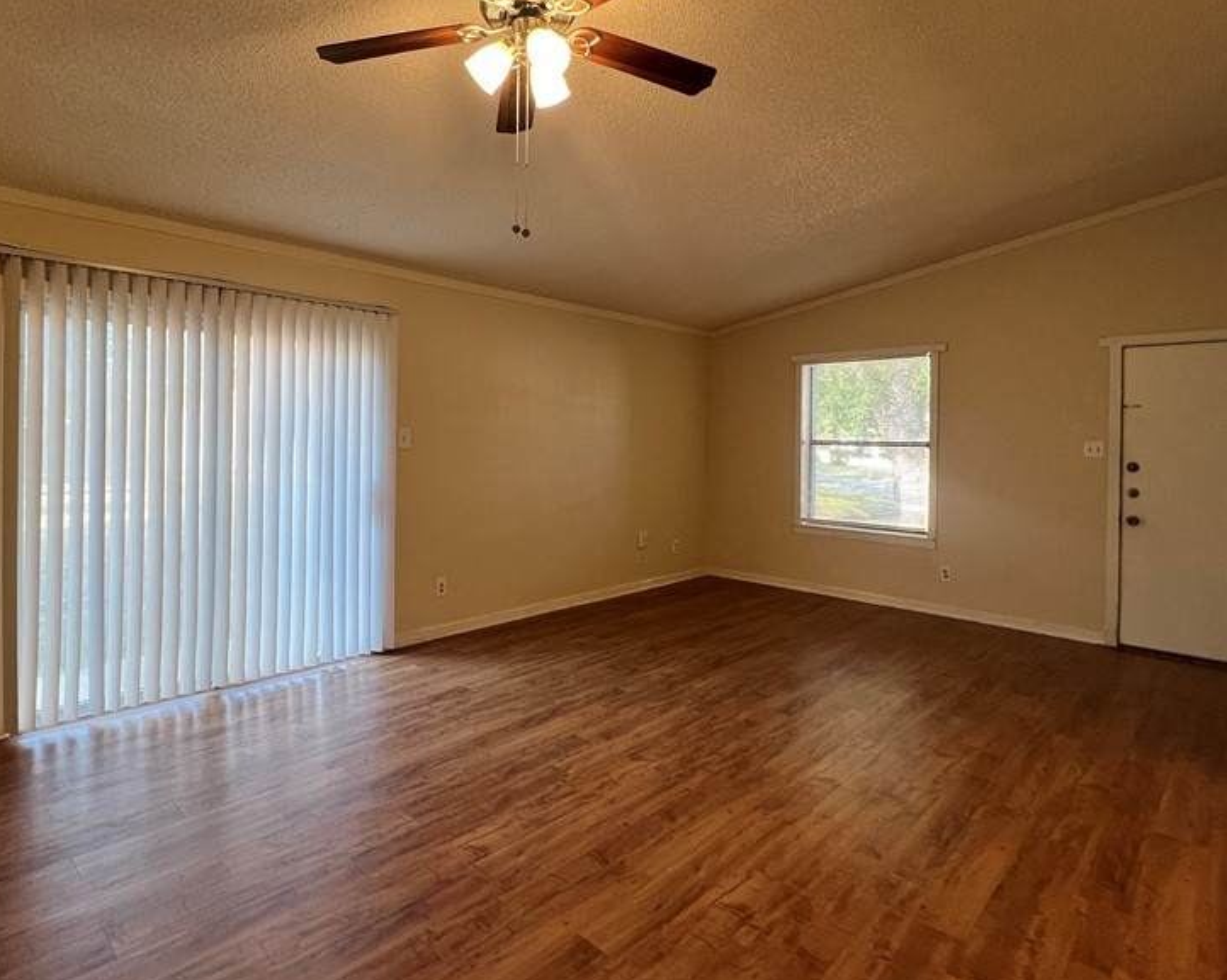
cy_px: 447
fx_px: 653
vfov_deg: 73.6
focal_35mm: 18
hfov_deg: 86.3
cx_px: 580
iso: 160
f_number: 1.8
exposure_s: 1/120
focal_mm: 1.57
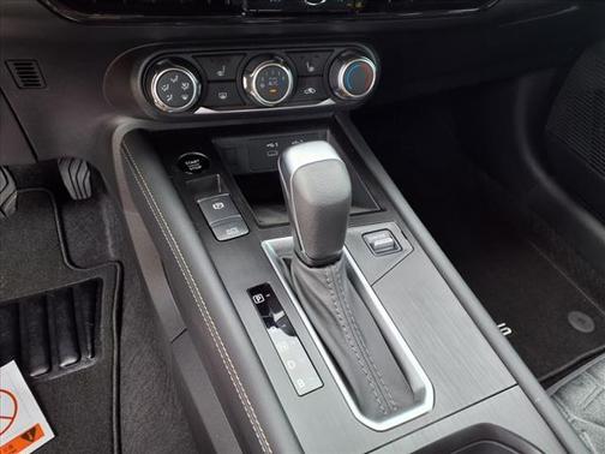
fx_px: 472
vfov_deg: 51.4
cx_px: 302
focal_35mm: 27
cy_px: 227
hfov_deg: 65.3
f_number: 1.9
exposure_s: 1/120
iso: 40
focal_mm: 3.58
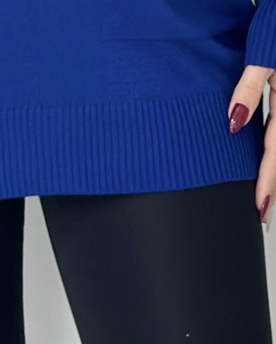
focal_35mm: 210
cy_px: -398
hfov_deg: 7.3
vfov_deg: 8.6
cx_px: 29
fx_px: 2144
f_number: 1.78
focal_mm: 6.86
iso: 100
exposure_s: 1/100
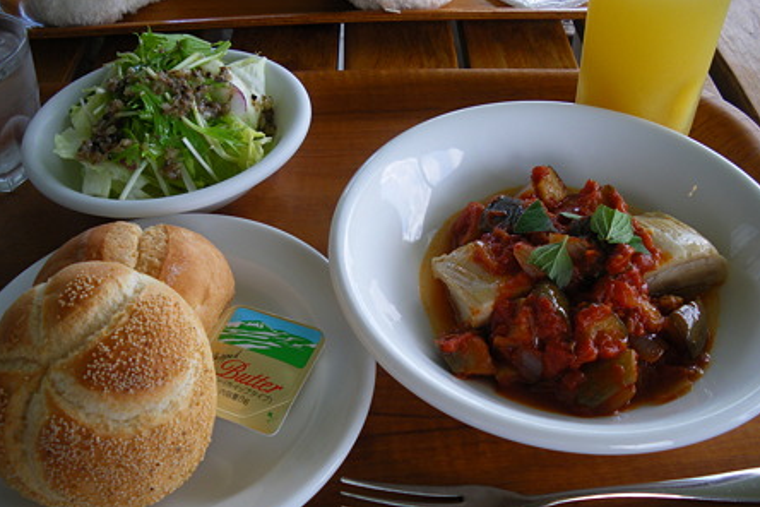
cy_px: 260
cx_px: 377
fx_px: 802
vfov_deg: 35.1
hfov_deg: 50.7
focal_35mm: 38
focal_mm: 6.3
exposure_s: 1/80
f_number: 3.5
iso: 64
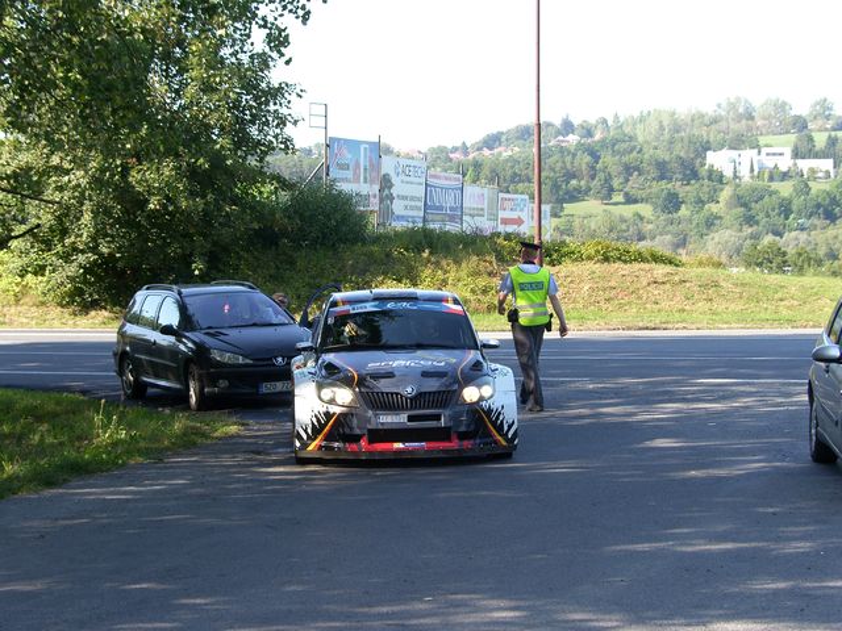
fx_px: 1946
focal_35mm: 80
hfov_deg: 24.4
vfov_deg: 18.4
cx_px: 421
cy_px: 316
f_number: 4
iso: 50
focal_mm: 20.7
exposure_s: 1/200
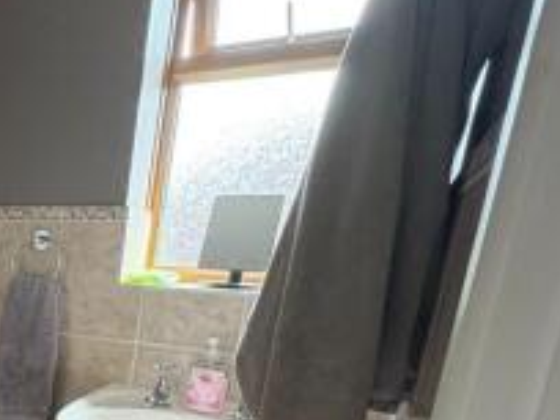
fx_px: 647
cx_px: -144
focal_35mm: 40
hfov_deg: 34.9
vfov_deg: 33.8
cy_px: 388
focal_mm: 2.22
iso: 250
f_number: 2.2
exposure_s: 1/60
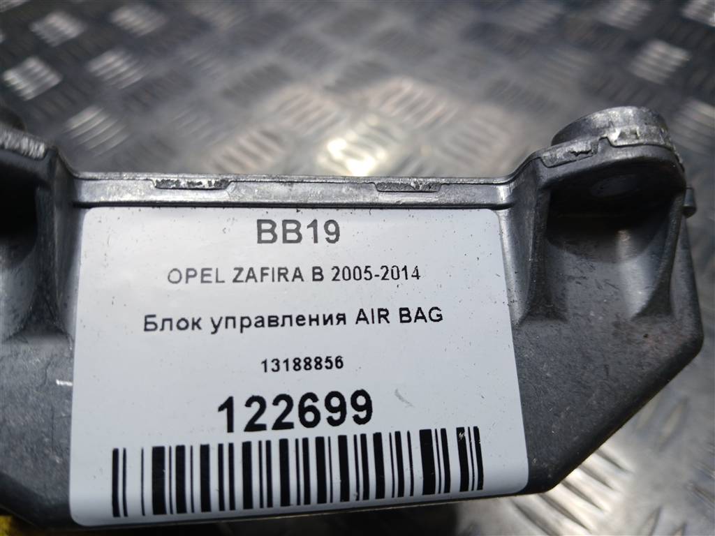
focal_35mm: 26
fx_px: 537
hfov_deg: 67.3
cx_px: 358
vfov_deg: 53.1
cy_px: 268
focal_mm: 3.98
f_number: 1.8
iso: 25
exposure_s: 1/100
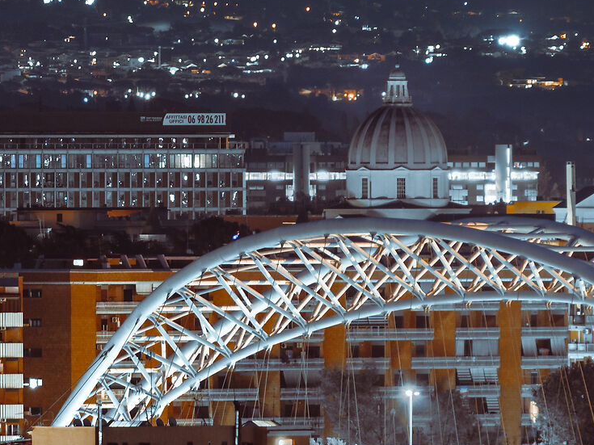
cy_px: 402
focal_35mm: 1178
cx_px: 343
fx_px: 20202
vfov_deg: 1.3
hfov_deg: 1.7
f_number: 9
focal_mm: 374.8
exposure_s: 25
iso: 100
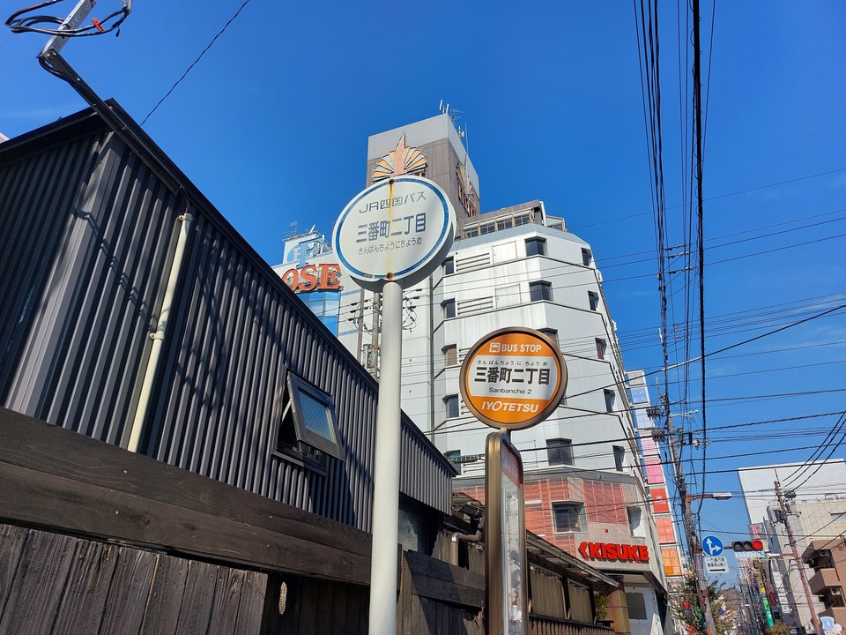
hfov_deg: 71.6
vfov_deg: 56.8
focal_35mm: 24
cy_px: 318
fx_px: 587
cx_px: 423
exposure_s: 1/1688
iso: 25
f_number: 1.8
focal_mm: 5.23
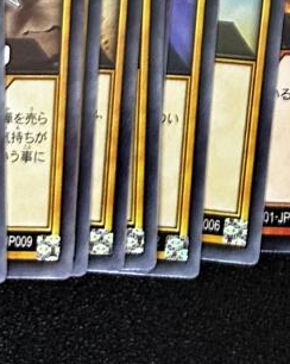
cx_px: 484
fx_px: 1484
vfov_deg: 11.5
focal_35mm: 138
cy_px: -514
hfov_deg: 10.6
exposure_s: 1/60
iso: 250
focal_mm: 6.86
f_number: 1.78
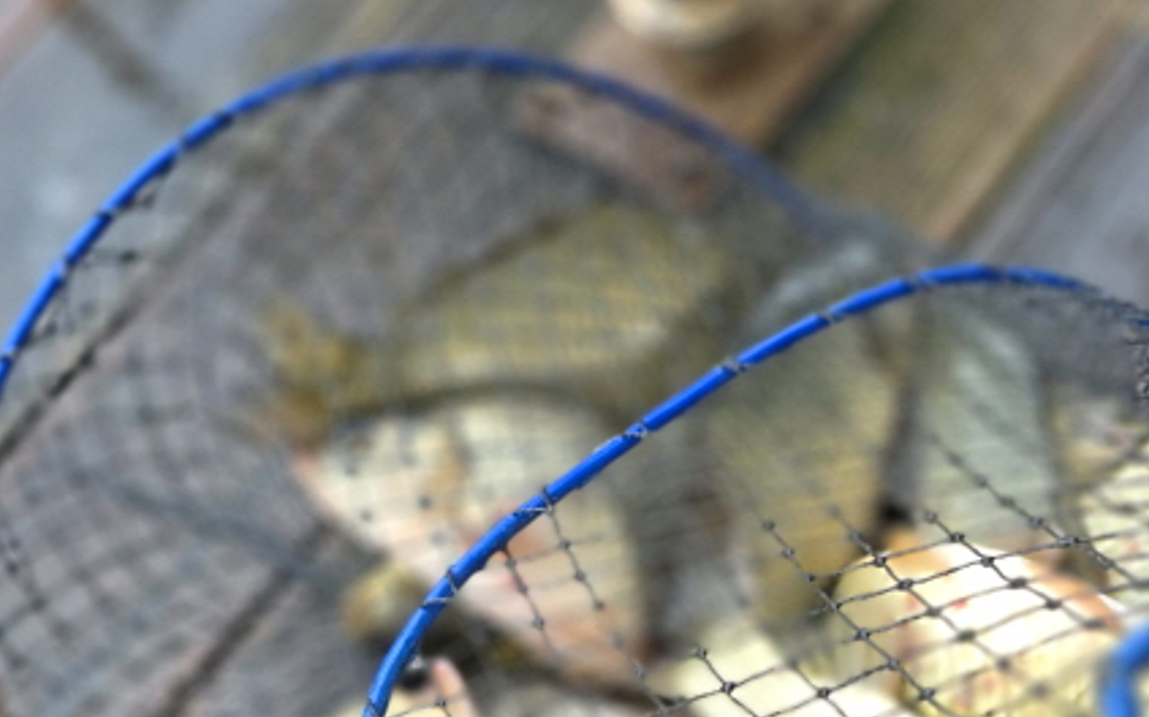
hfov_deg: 34.5
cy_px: 798
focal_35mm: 59
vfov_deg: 20.9
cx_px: 660
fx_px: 1847
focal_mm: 6.3
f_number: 1.7
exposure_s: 1/359
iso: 250
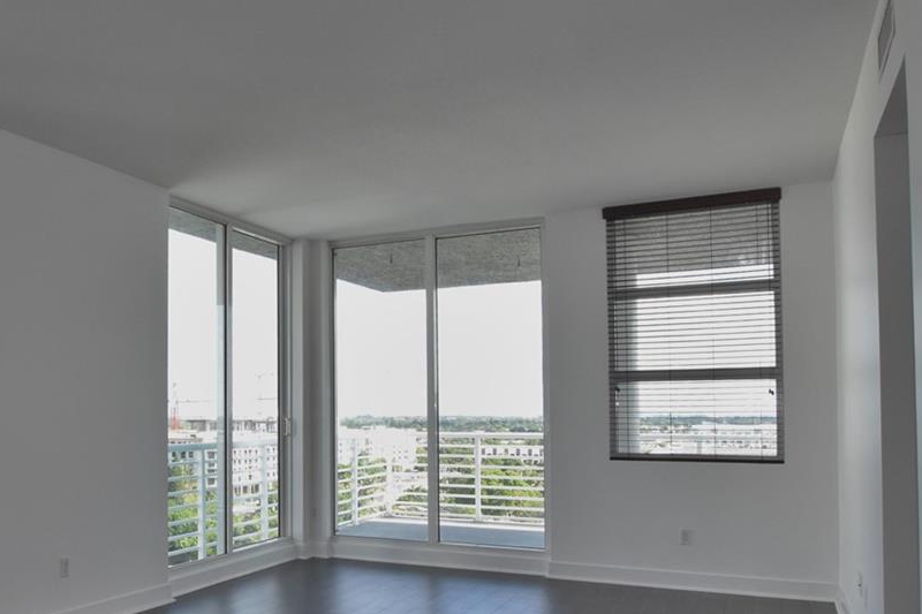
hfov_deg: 59.6
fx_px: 768
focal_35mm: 30
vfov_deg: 43.2
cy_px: 394
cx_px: 264
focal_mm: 10
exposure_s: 1/200
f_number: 10
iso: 1250
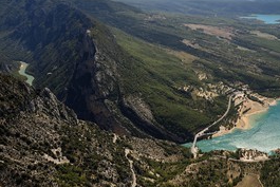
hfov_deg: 49.1
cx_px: 203
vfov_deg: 35.0
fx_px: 296
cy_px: 73
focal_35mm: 38
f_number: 8
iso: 200
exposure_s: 1/800
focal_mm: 24
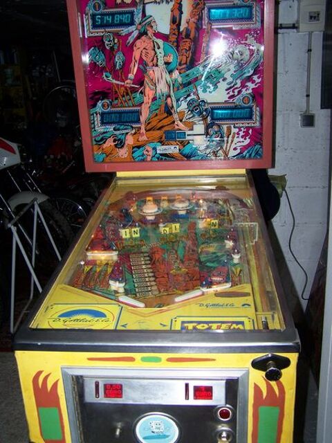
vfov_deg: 49.0
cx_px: 166
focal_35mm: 38
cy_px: 222
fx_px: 486
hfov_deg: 37.7
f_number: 2.8
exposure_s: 1/60
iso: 80
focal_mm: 6.3
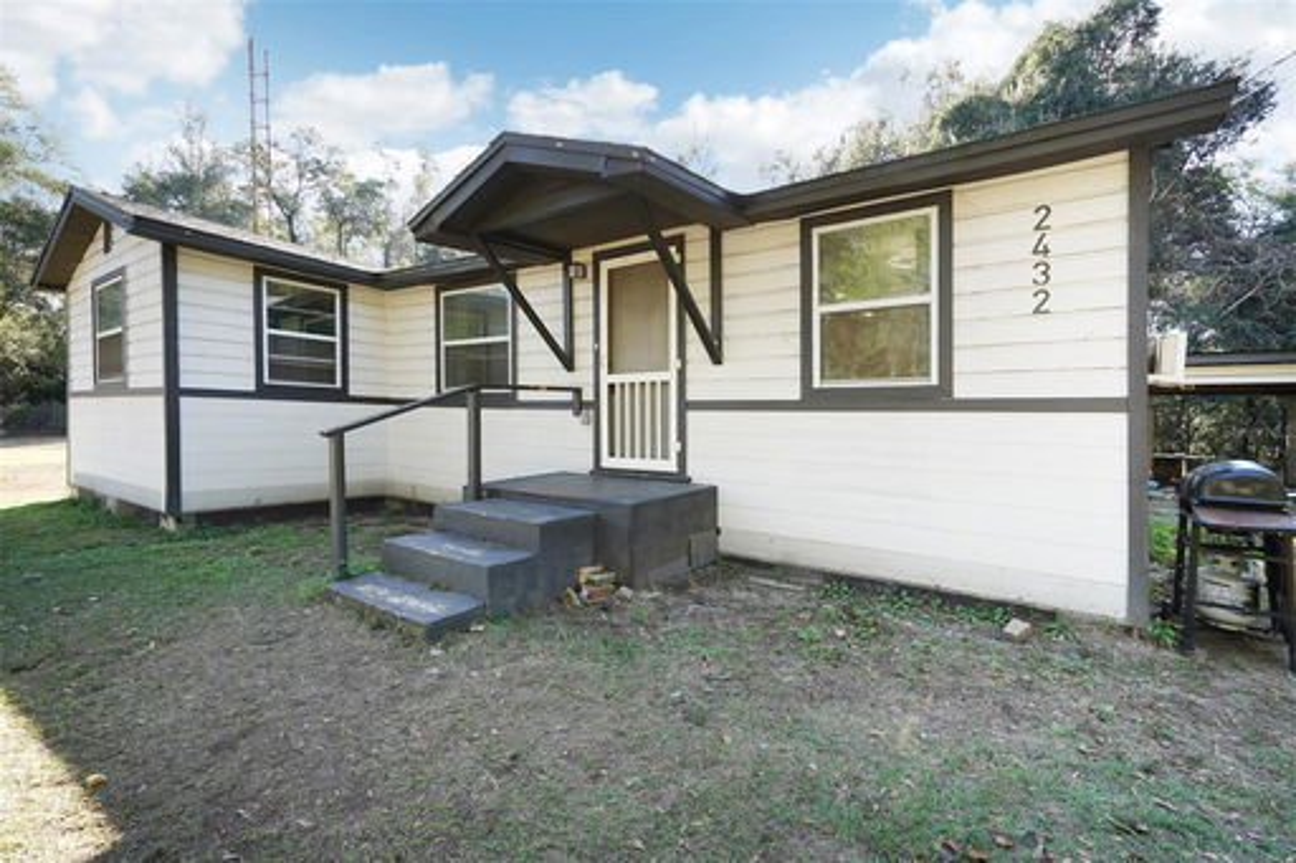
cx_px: 648
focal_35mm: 16
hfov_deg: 96.8
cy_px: 432
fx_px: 576
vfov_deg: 73.7
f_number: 8
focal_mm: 16
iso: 50
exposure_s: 1/20
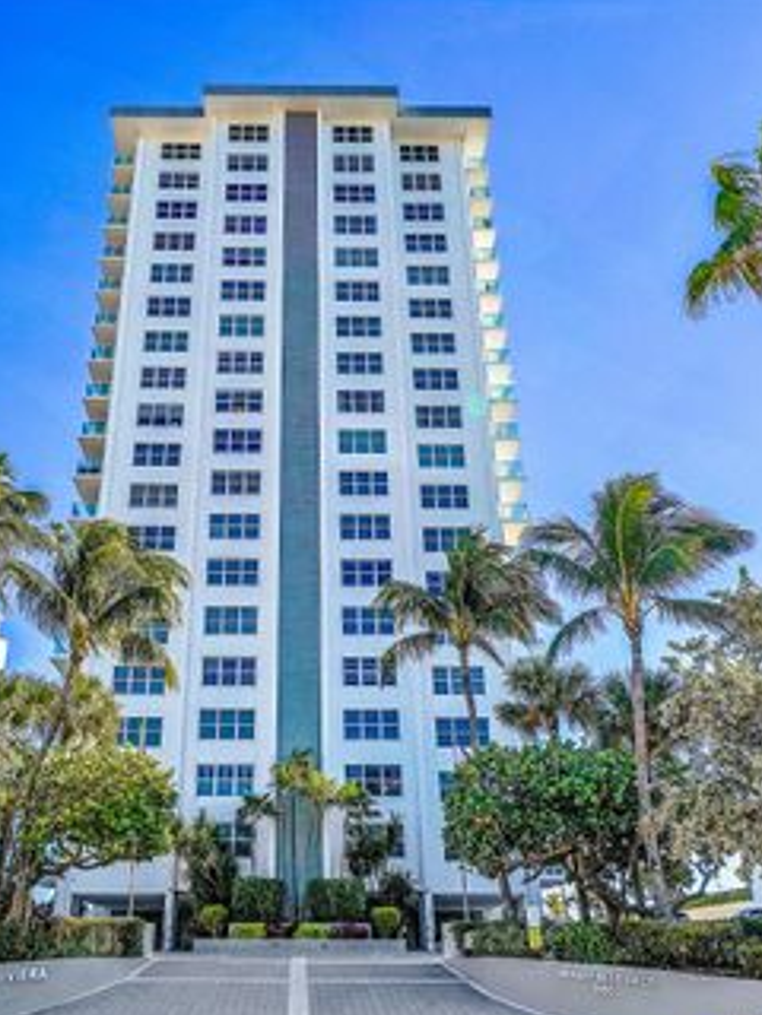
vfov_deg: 60.0
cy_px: 519
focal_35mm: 30
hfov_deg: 46.5
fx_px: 881
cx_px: 298
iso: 400
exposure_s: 1/200
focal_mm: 20
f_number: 8
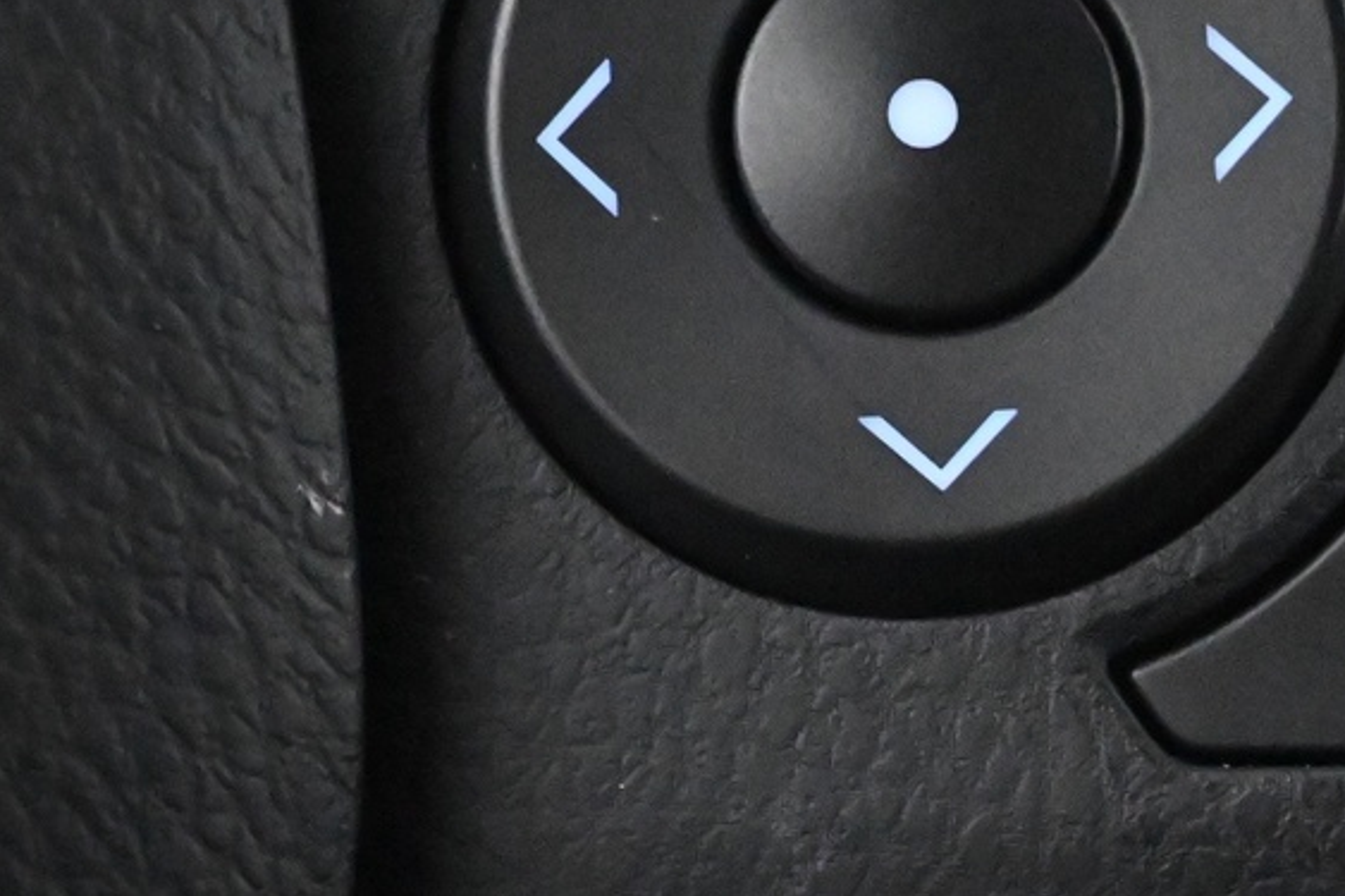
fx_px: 5320
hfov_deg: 14.4
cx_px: 936
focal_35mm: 142
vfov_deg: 9.6
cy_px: 667
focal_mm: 33
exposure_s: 1/50
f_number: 5
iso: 14400
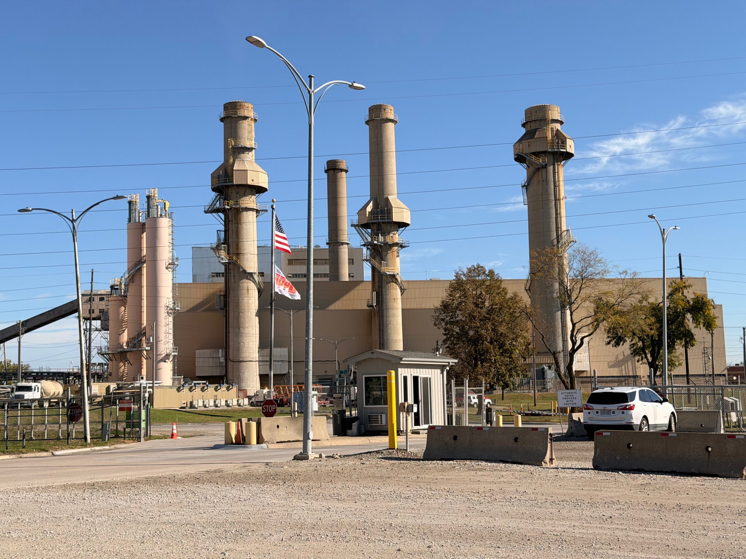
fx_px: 1034
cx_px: 373
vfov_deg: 30.3
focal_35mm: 48
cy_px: 280
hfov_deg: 39.7
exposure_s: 1/5587
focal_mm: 6.76
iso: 64
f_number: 1.78
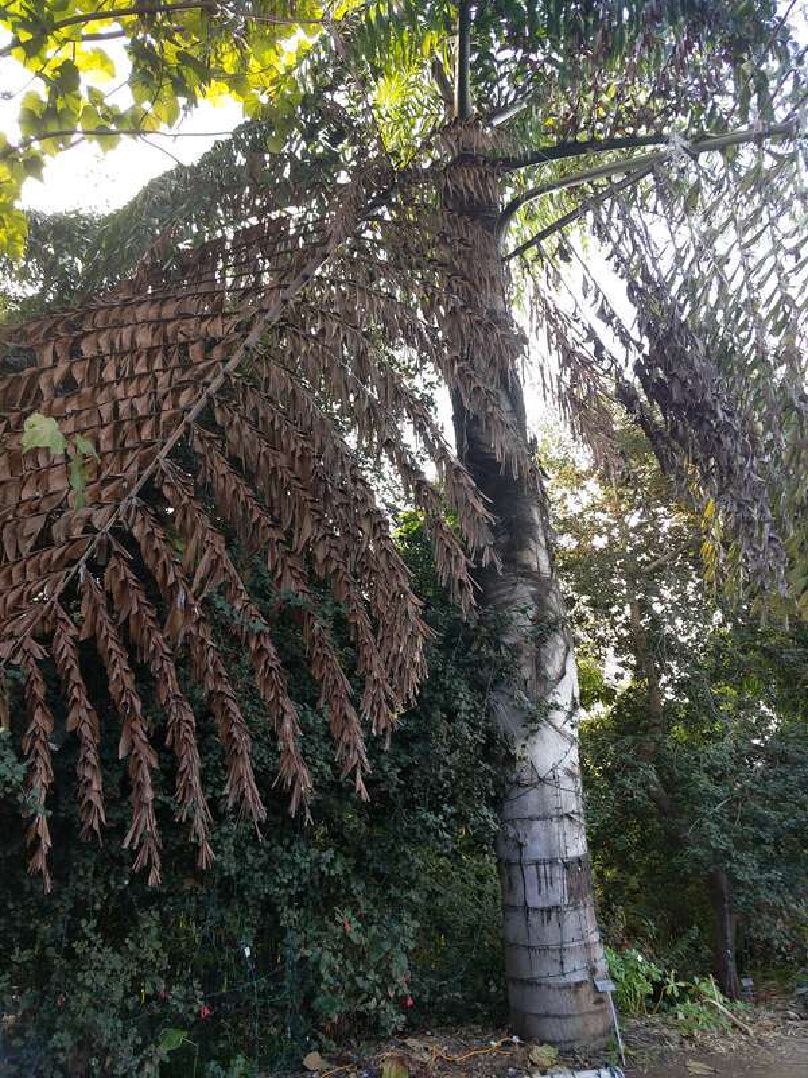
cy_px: 539
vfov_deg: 69.4
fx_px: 778
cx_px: 404
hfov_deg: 54.9
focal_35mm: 25
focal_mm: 4.32
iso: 50
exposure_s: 1/111
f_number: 1.7
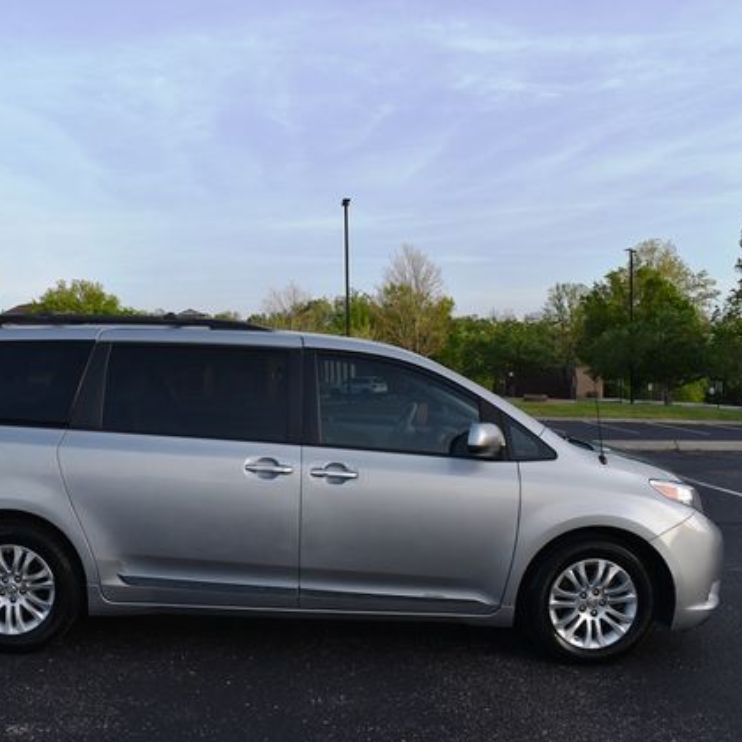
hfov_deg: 46.9
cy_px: 372
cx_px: 286
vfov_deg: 47.2
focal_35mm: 35
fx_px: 849
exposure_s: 1/250
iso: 200
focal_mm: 18
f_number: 8
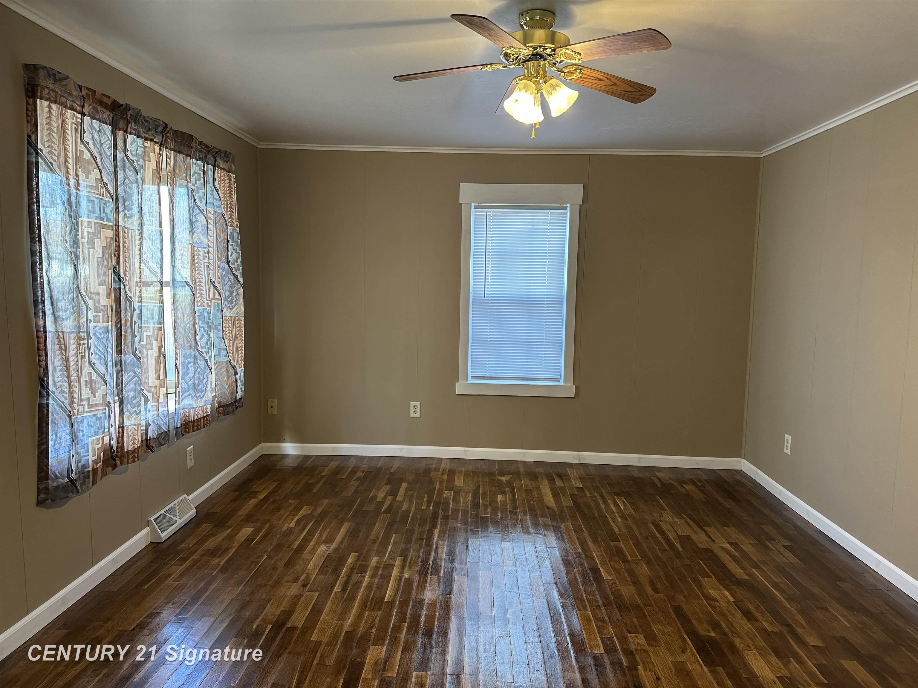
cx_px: 459
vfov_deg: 56.8
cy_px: 344
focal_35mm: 24
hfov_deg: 71.6
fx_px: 636
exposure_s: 1/60
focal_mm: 6.86
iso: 160
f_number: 1.78
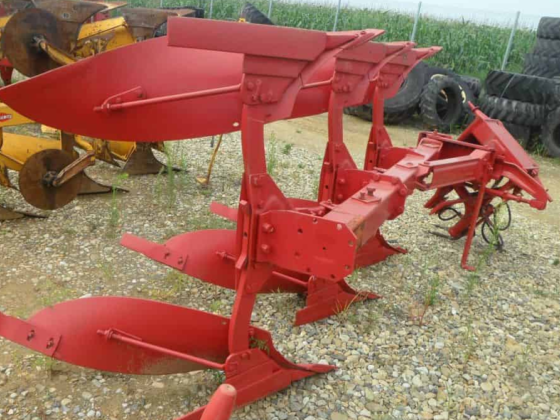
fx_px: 502
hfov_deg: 58.3
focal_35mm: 31
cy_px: 214
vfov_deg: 45.4
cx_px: 257
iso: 80
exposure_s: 1/500
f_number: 3.5
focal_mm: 4.9
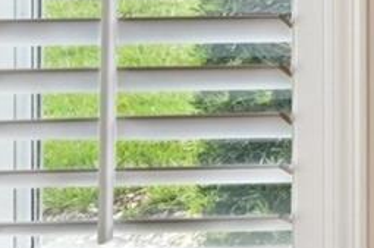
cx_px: 1052
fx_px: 912
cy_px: -265
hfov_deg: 12.5
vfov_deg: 13.1
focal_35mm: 88
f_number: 8
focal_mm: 14
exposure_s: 1/25
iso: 400
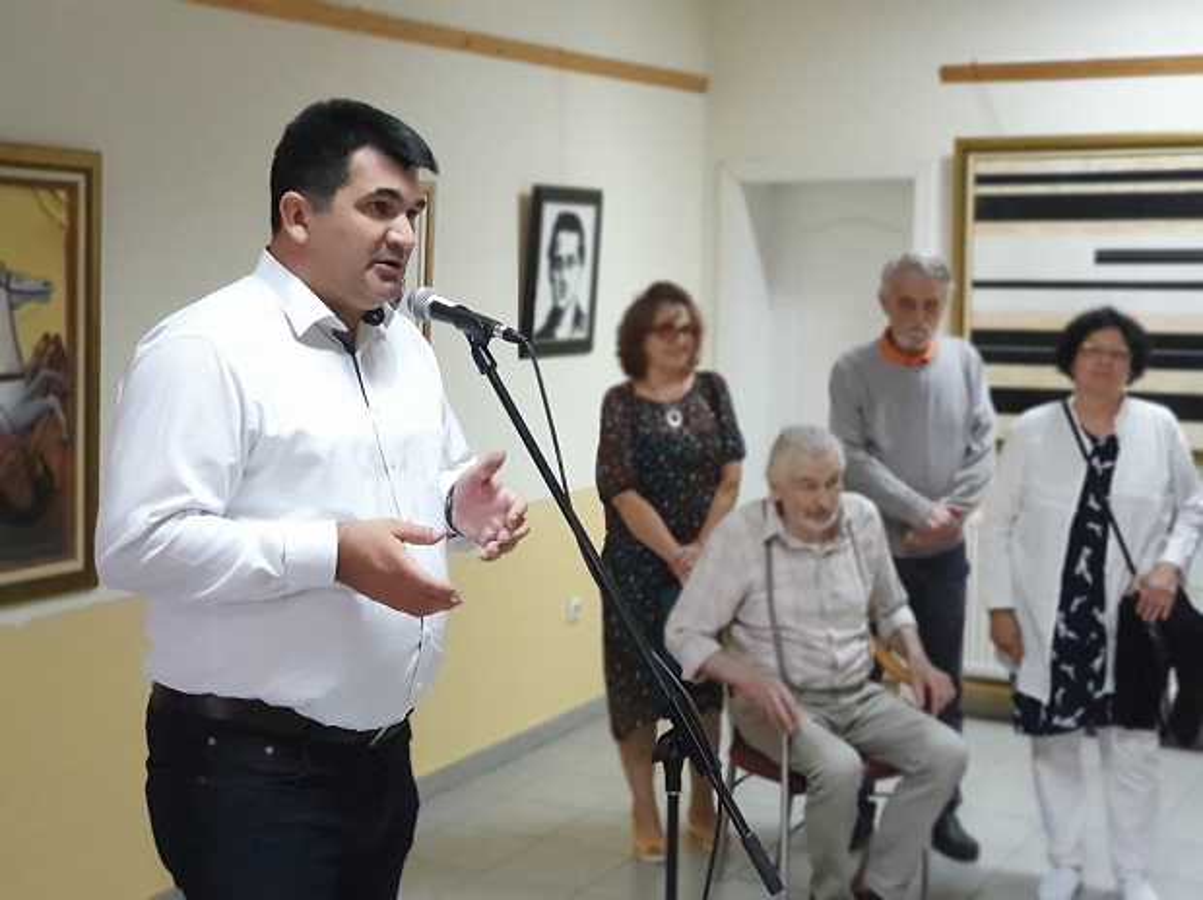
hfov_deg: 36.8
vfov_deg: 28.0
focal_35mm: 52
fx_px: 1806
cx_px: 602
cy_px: 450
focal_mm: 6
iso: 800
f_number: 2.4
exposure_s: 1/33
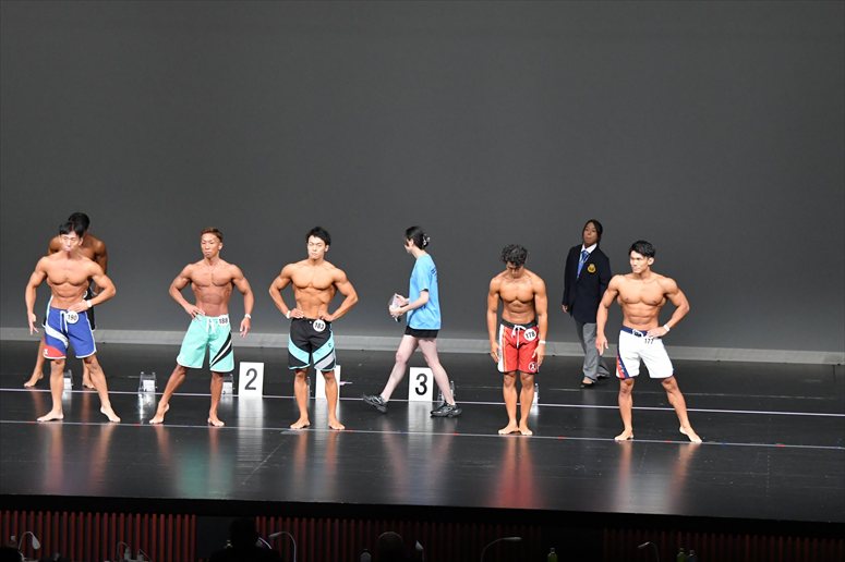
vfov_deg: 9.3
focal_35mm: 147
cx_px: 422
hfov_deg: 14.0
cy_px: 281
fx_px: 3449
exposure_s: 1/400
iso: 5000
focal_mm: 98
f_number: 5.6
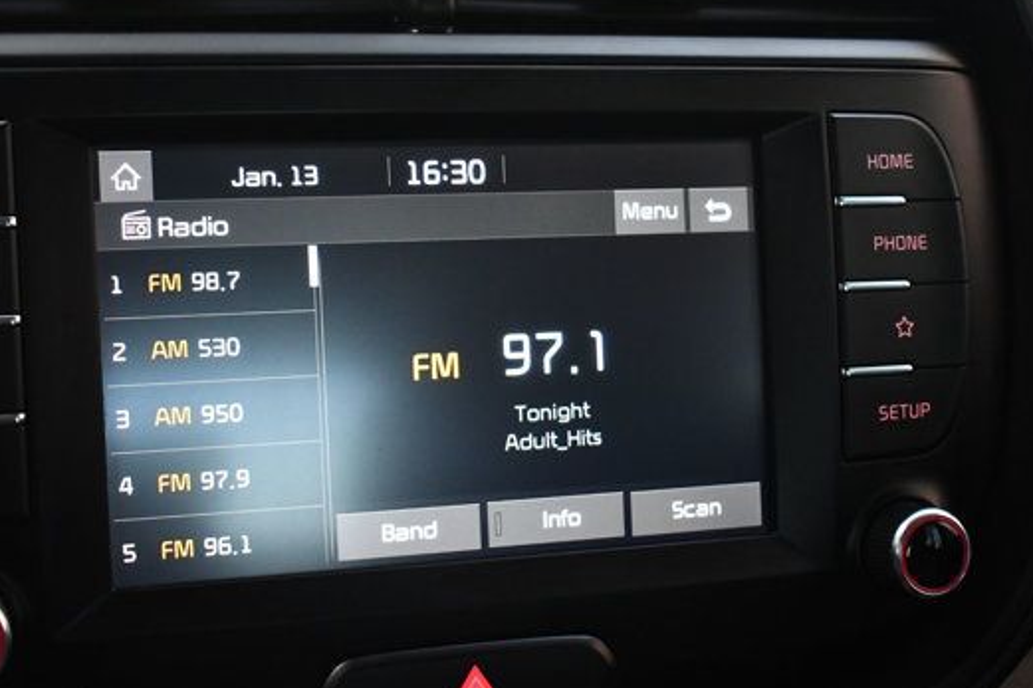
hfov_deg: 33.8
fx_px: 1692
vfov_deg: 23.0
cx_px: 410
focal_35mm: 59
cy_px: 364
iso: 3200
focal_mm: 32
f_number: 4.5
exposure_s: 1/100
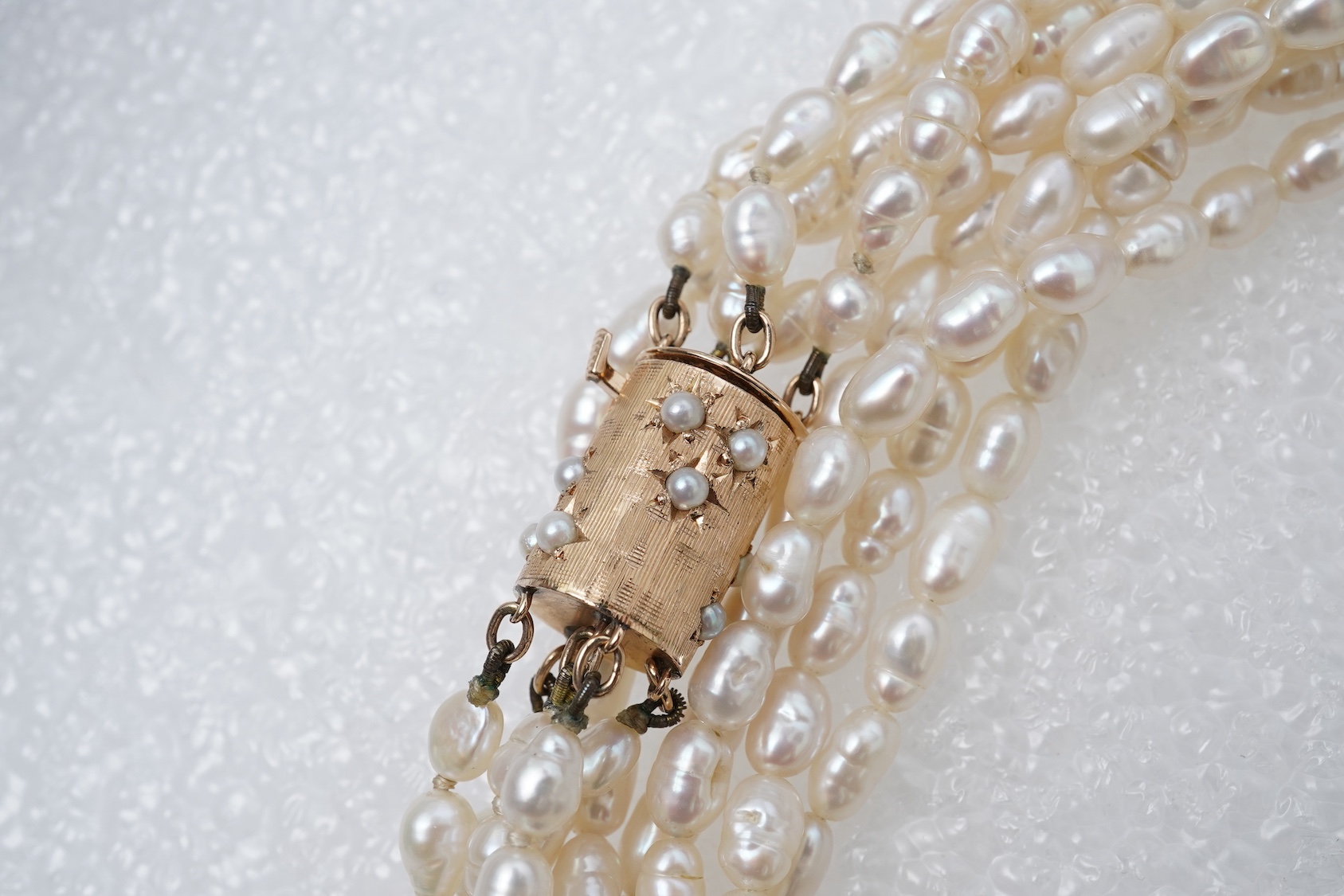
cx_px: 672
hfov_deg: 43.6
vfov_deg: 29.9
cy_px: 448
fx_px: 1680
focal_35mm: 45
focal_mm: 30
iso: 400
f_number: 18
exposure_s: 1/125
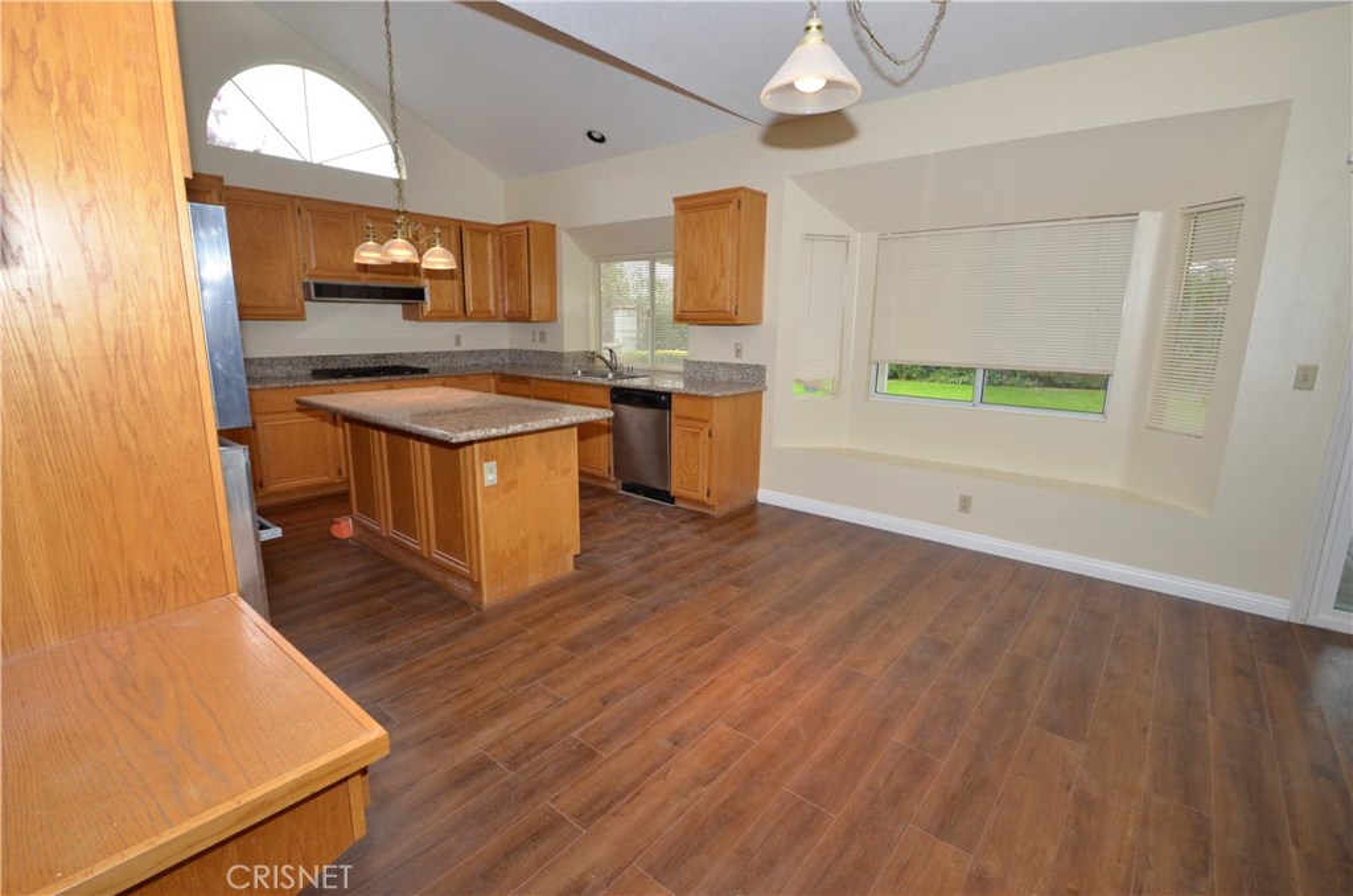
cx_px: 676
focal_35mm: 15
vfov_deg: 77.1
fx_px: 563
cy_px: 448
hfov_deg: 100.5
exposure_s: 1/60
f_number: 7.1
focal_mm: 10
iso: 800
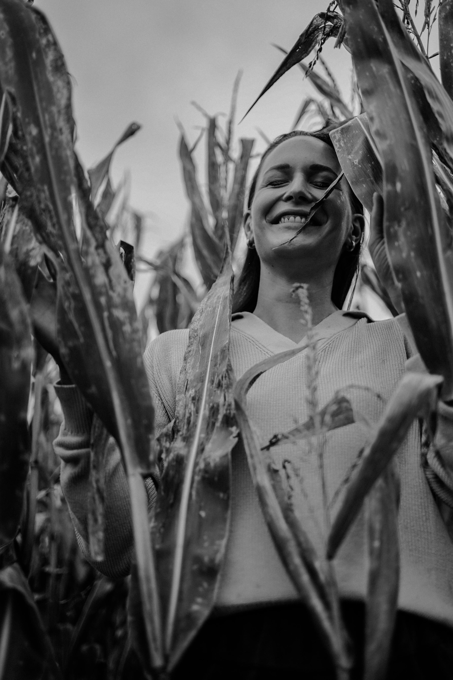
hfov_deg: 37.9
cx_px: 226
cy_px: 340
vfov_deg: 54.4
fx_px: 661
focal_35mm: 35
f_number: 1.8
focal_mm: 35
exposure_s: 1/2000
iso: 100
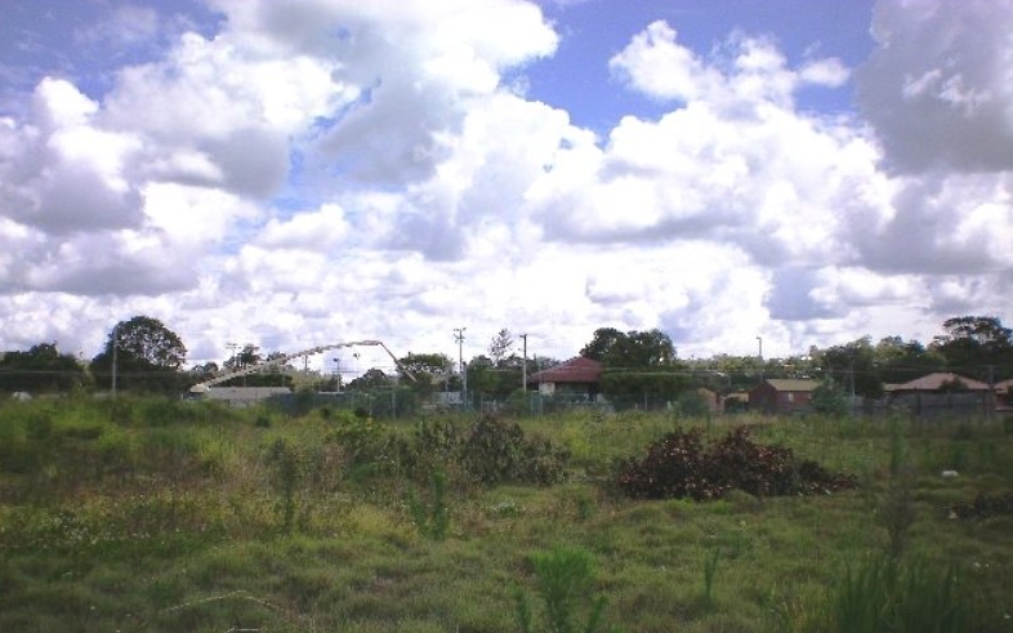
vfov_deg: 31.1
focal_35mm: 41
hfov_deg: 48.2
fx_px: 1132
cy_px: 384
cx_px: 512
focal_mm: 6.3
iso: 64
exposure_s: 1/800
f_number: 4.6
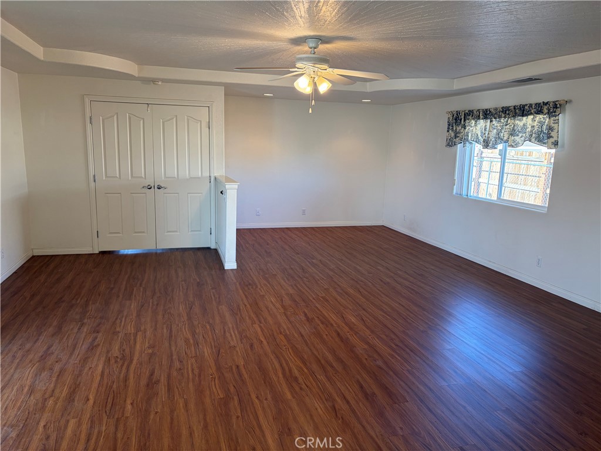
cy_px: 226
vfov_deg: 53.1
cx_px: 300
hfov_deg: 67.3
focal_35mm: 26
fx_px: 451
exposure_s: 1/120
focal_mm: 5.96
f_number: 1.6
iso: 160
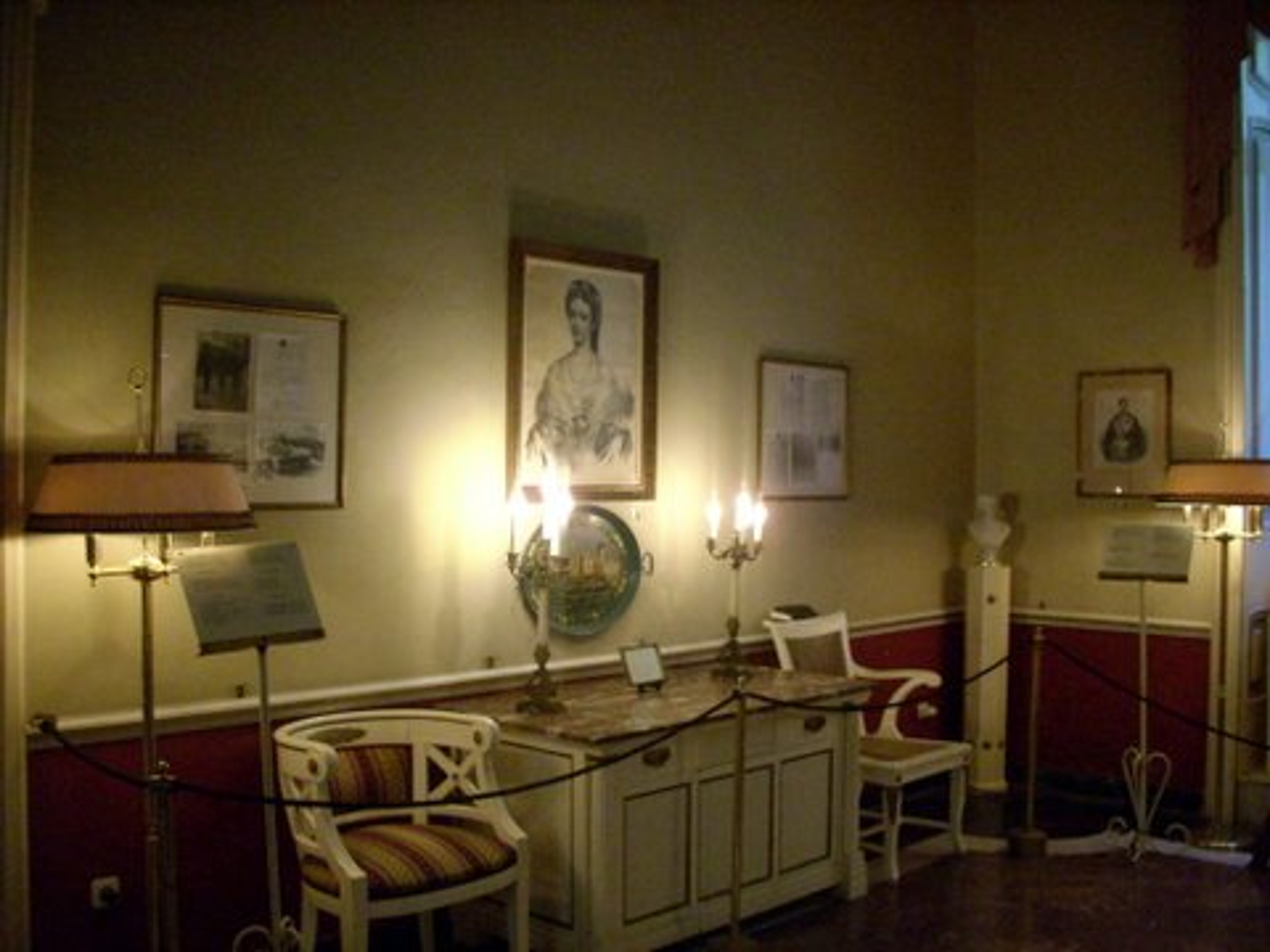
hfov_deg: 50.1
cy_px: 476
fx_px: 1357
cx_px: 635
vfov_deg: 38.7
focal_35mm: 37
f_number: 2.8
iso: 565
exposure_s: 1/30
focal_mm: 6.2
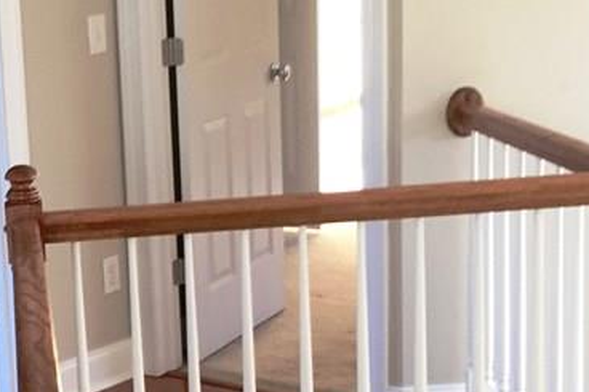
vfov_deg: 16.2
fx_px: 1374
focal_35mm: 84
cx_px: -88
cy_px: 280
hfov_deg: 22.6
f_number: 2.2
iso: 50
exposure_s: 1/30
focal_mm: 4.15
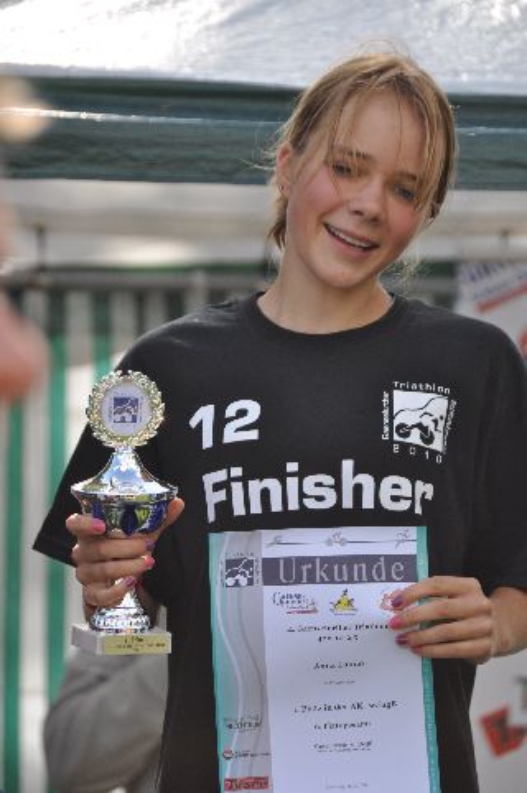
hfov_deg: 5.4
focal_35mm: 255
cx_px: 264
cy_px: 396
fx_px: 5615
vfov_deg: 8.1
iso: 450
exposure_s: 1/1000
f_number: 5.6
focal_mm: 170
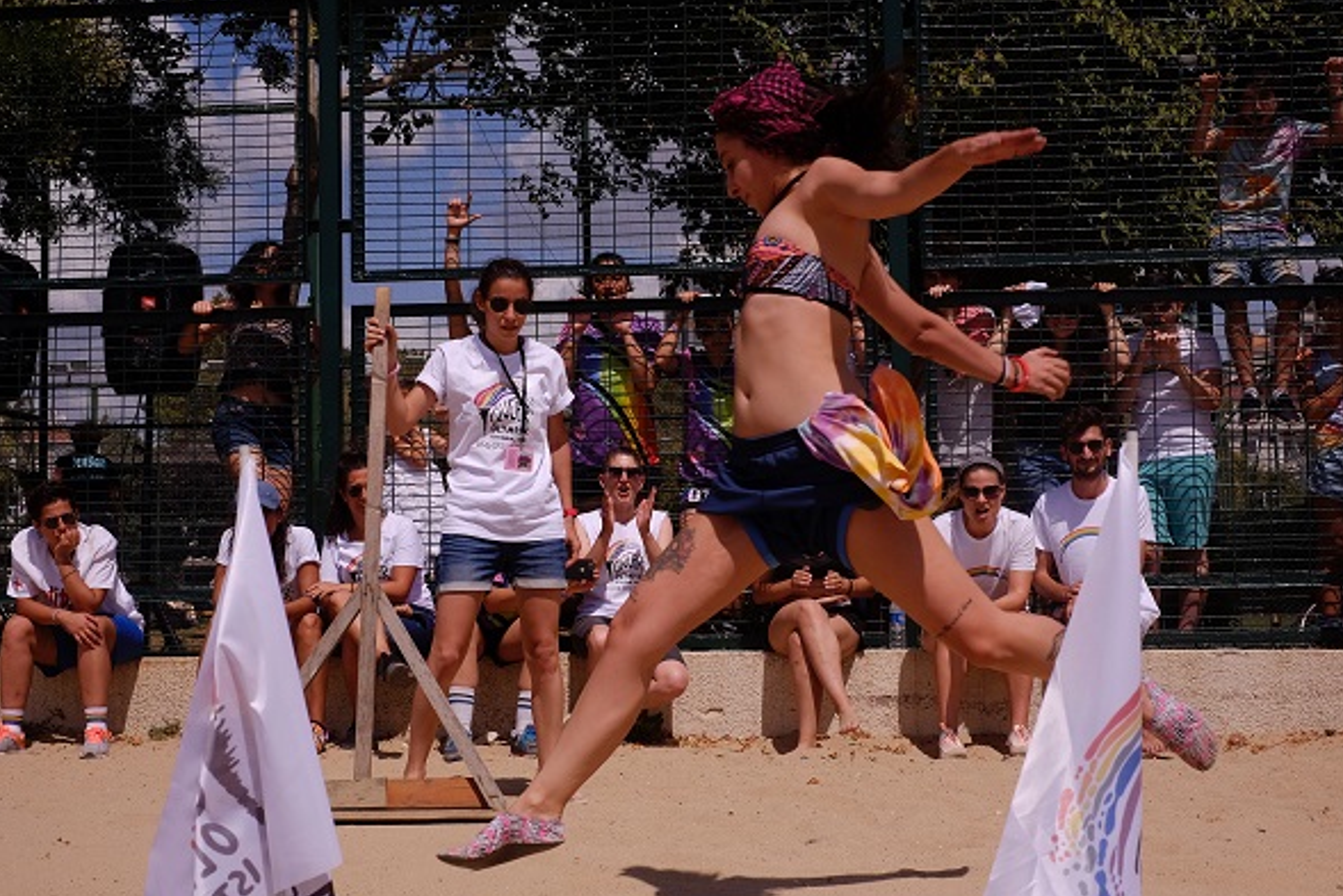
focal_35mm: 54
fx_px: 2015
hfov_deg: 36.9
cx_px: 682
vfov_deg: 25.1
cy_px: 442
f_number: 9
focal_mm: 35
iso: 200
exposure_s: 1/1000
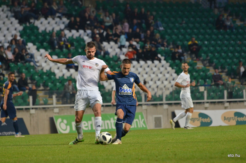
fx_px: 2557
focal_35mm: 375
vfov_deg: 3.7
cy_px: 82
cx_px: 123
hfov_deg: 5.5
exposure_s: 1/320
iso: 1600
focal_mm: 250
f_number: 5.6
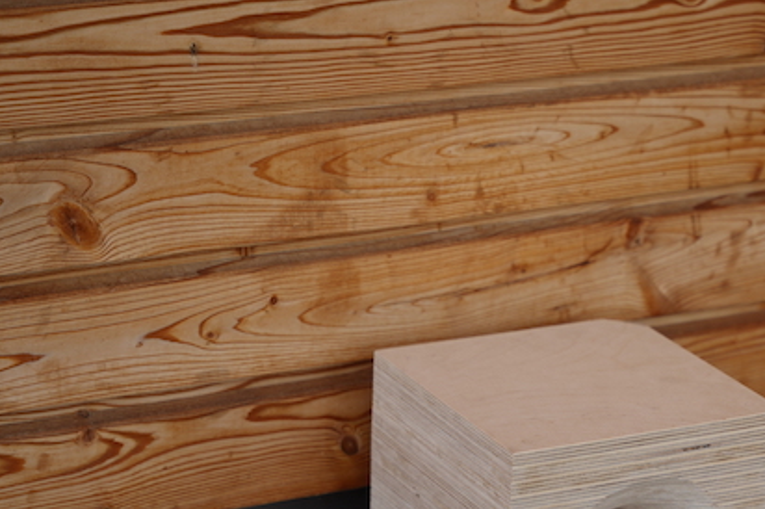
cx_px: 524
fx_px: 2951
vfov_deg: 9.8
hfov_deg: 14.7
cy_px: 484
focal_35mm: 139
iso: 50
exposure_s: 1/320
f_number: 2.8
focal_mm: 70
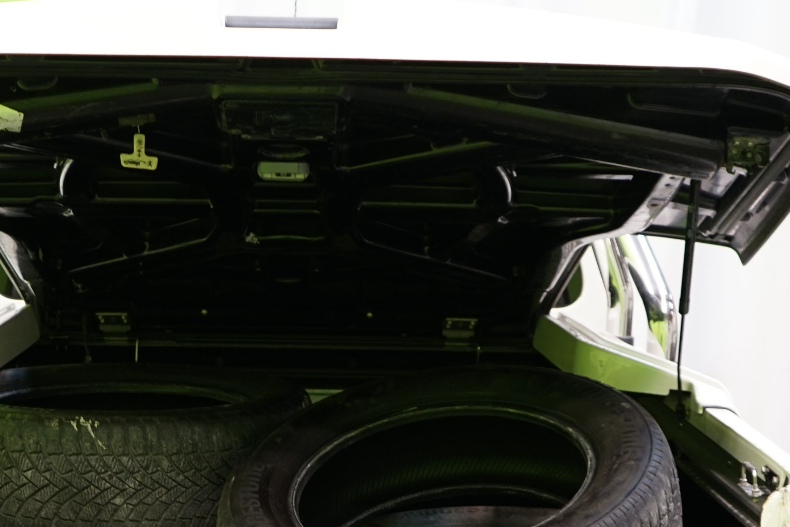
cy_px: 504
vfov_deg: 17.4
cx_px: 296
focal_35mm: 77
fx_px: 1690
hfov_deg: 26.2
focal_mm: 28
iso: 320
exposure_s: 1/30
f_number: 3.5
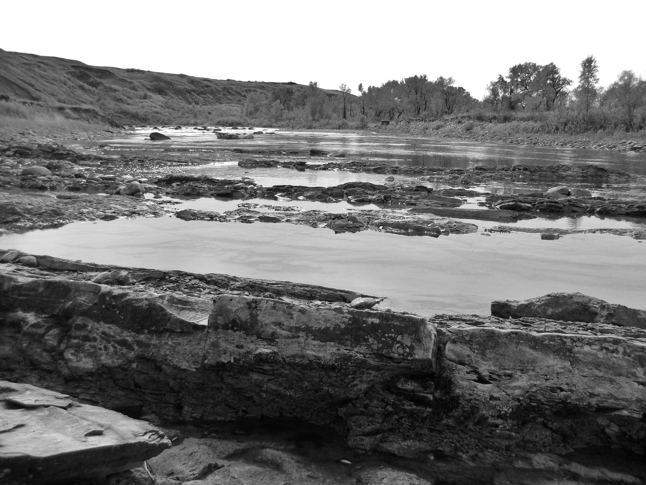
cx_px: 323
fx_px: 541
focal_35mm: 29
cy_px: 242
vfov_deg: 48.2
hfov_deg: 61.7
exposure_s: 1/500
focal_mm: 4.1
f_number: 3.3
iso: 80
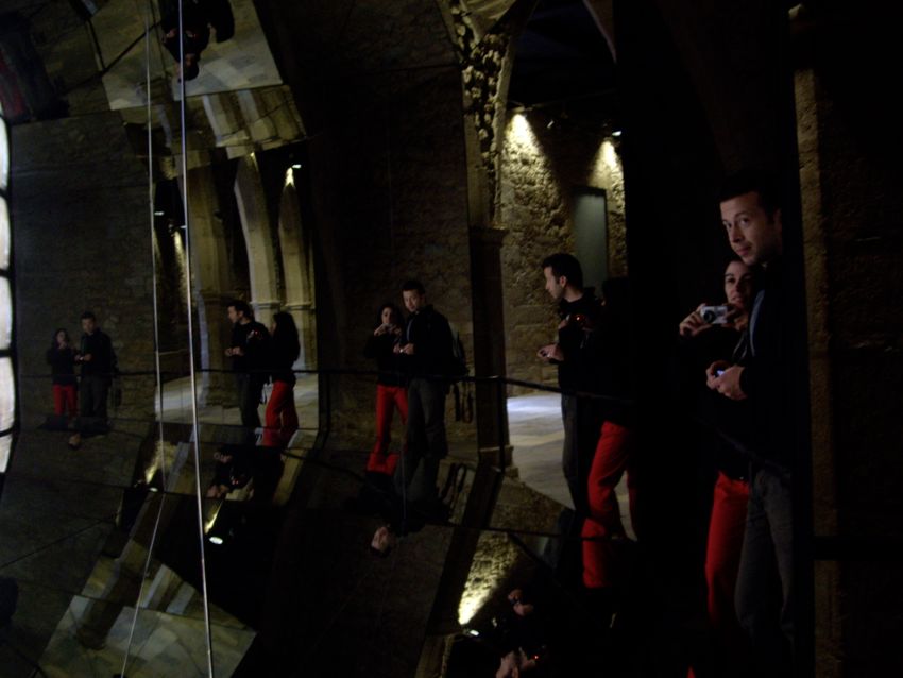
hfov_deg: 49.0
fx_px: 992
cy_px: 339
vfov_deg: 37.7
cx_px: 452
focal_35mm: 38
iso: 200
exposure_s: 1/4
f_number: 2.8
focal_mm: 7.9
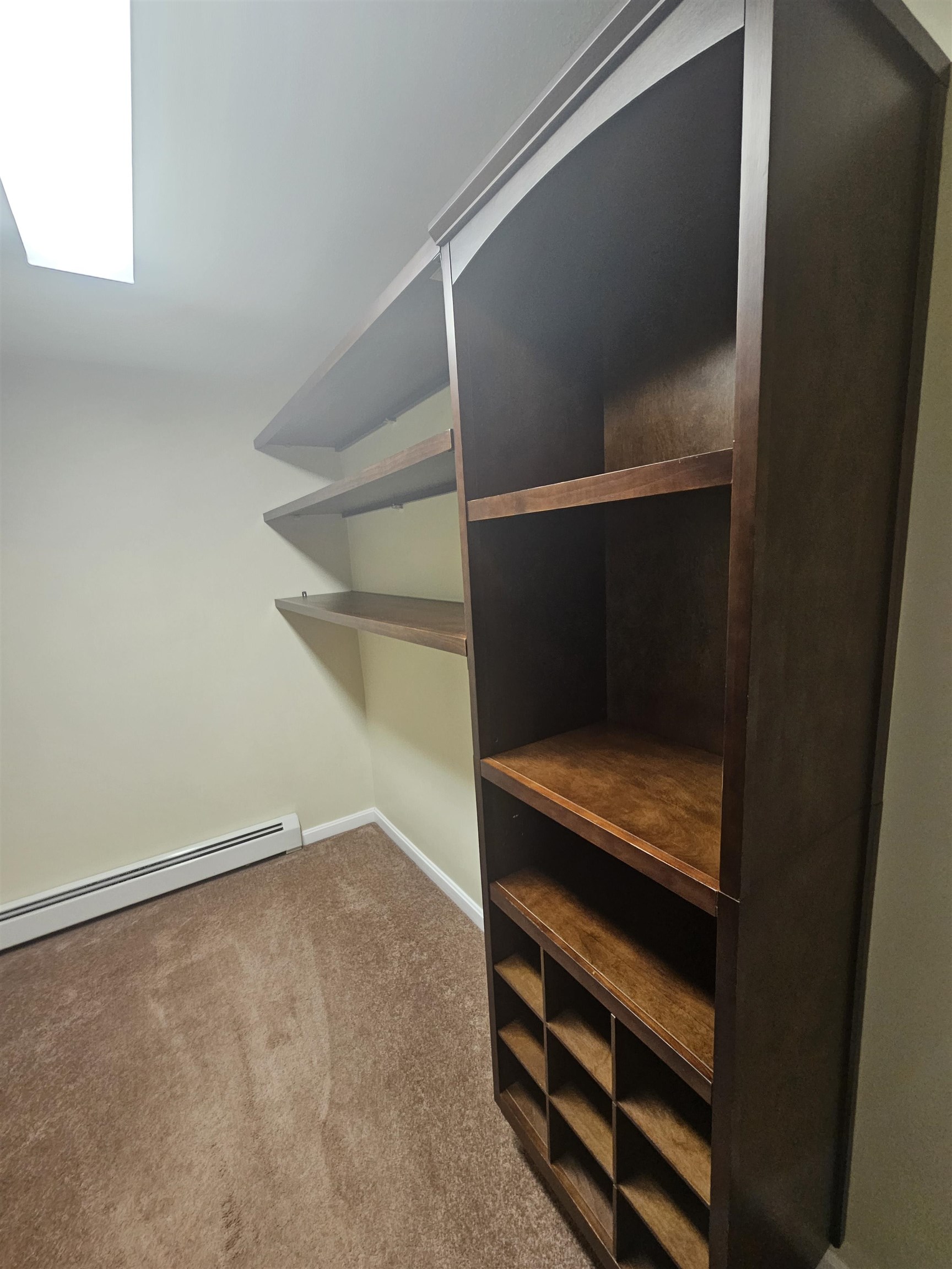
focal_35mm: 13
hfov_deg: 89.9
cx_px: 476
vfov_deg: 106.2
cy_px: 634
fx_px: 477
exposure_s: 1/60
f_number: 2.2
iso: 200
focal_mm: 2.2
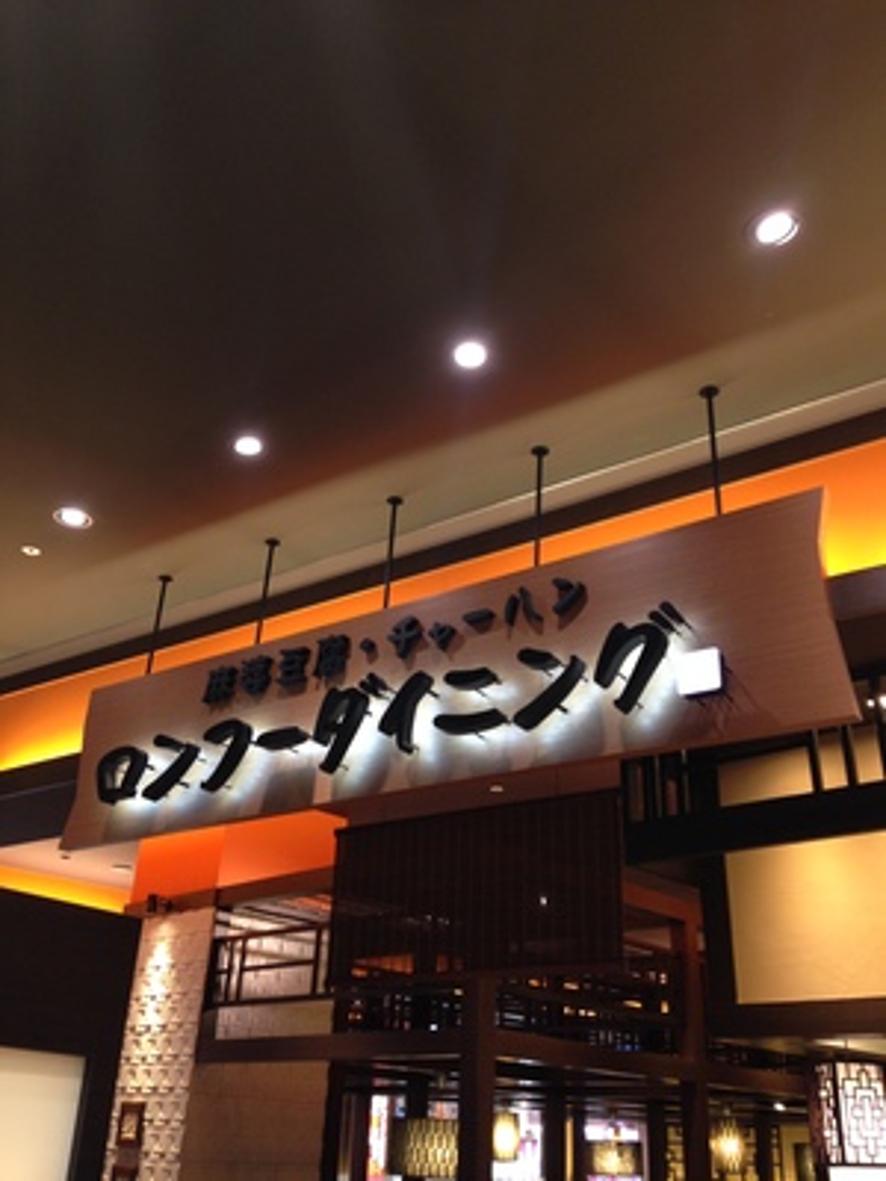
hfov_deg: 42.9
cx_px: 443
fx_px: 1126
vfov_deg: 55.4
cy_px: 590
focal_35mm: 33
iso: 100
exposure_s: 1/20
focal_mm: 4.12
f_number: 2.4
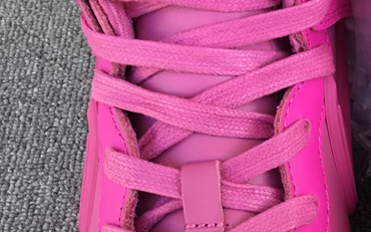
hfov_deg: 24.8
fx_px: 809
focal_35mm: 80
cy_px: 171
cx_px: 359
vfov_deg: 16.2
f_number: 2.4
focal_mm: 3.3
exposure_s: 1/100
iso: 40
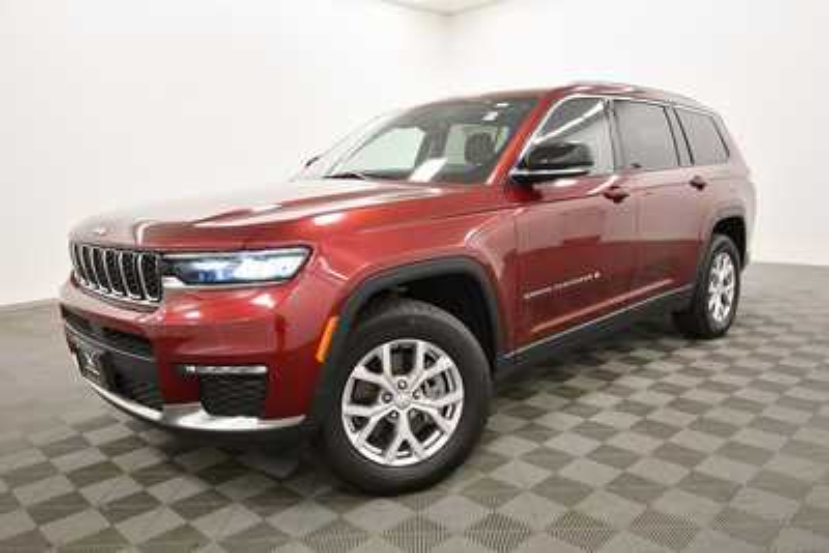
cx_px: 414
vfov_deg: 48.0
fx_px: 622
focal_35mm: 27
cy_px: 276
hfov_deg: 67.4
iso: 1250
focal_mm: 18
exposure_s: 1/125
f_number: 5.6
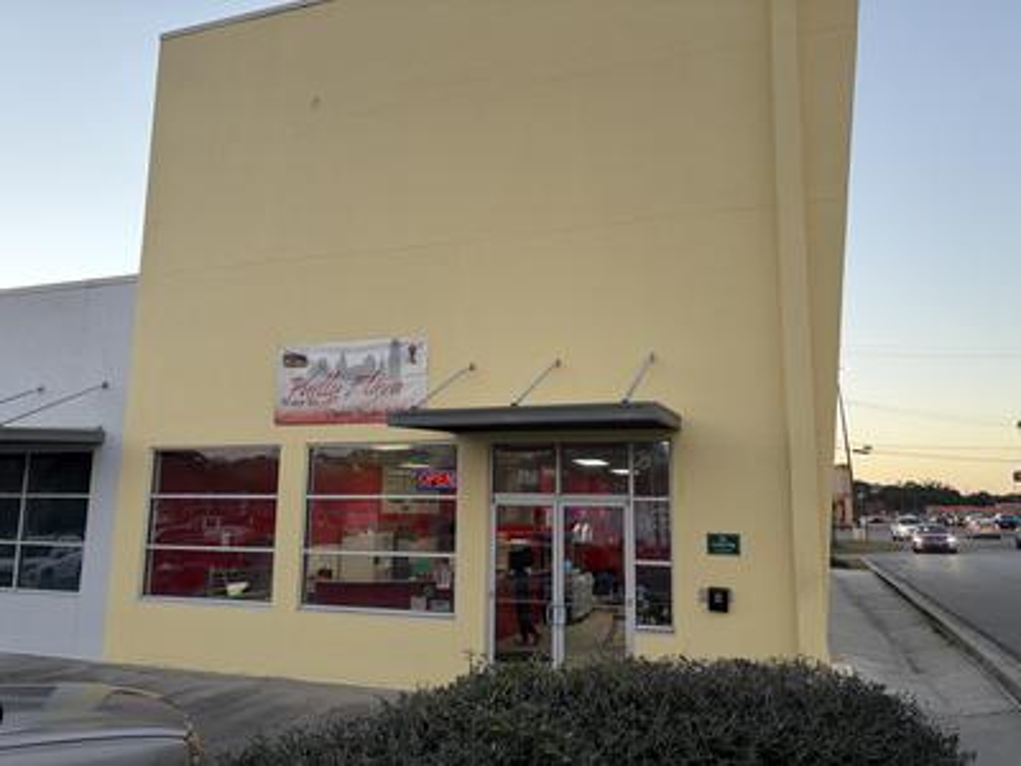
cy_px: 383
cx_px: 510
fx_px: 767
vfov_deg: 53.1
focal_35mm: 26
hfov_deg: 67.3
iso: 80
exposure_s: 1/138
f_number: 1.6
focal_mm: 5.96
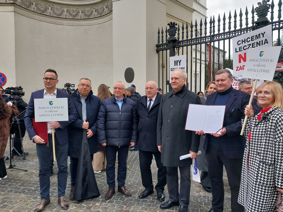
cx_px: 142
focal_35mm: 30
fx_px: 245
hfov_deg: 60.0
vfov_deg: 46.8
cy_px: 106
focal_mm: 4.6
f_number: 1.8
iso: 20
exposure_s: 1/200
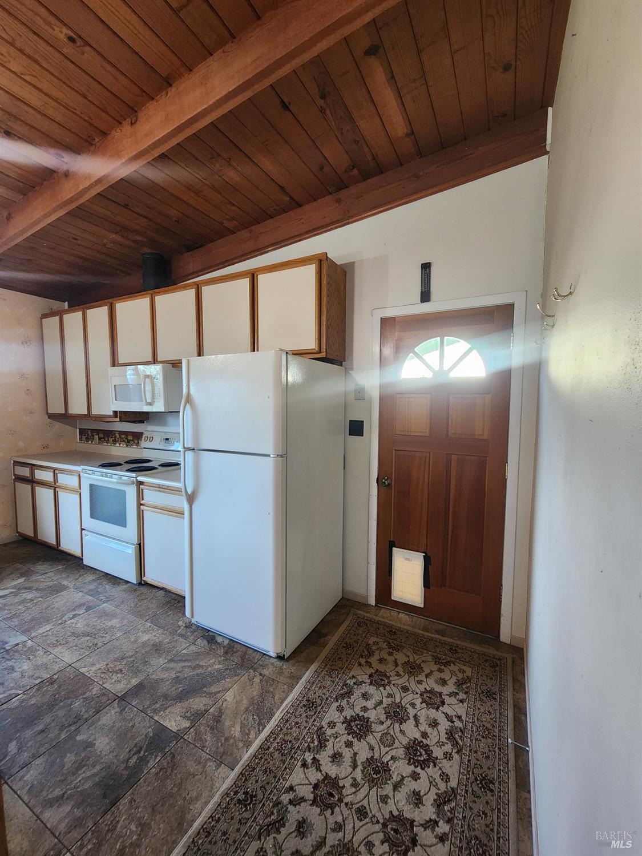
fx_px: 321
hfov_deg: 89.9
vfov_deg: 106.2
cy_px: 428
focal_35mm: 13
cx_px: 321
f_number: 2.2
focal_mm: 2.2
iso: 320
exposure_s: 1/60
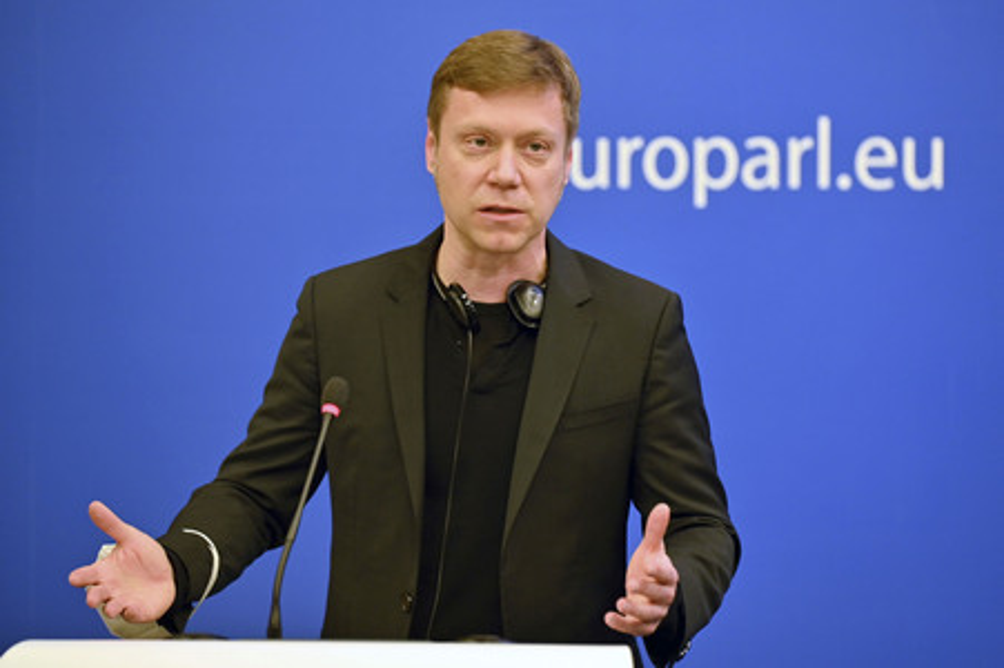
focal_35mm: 140
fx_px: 3901
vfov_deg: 9.8
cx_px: 502
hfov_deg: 14.7
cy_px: 334
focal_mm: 140
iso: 640
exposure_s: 1/160
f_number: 2.8
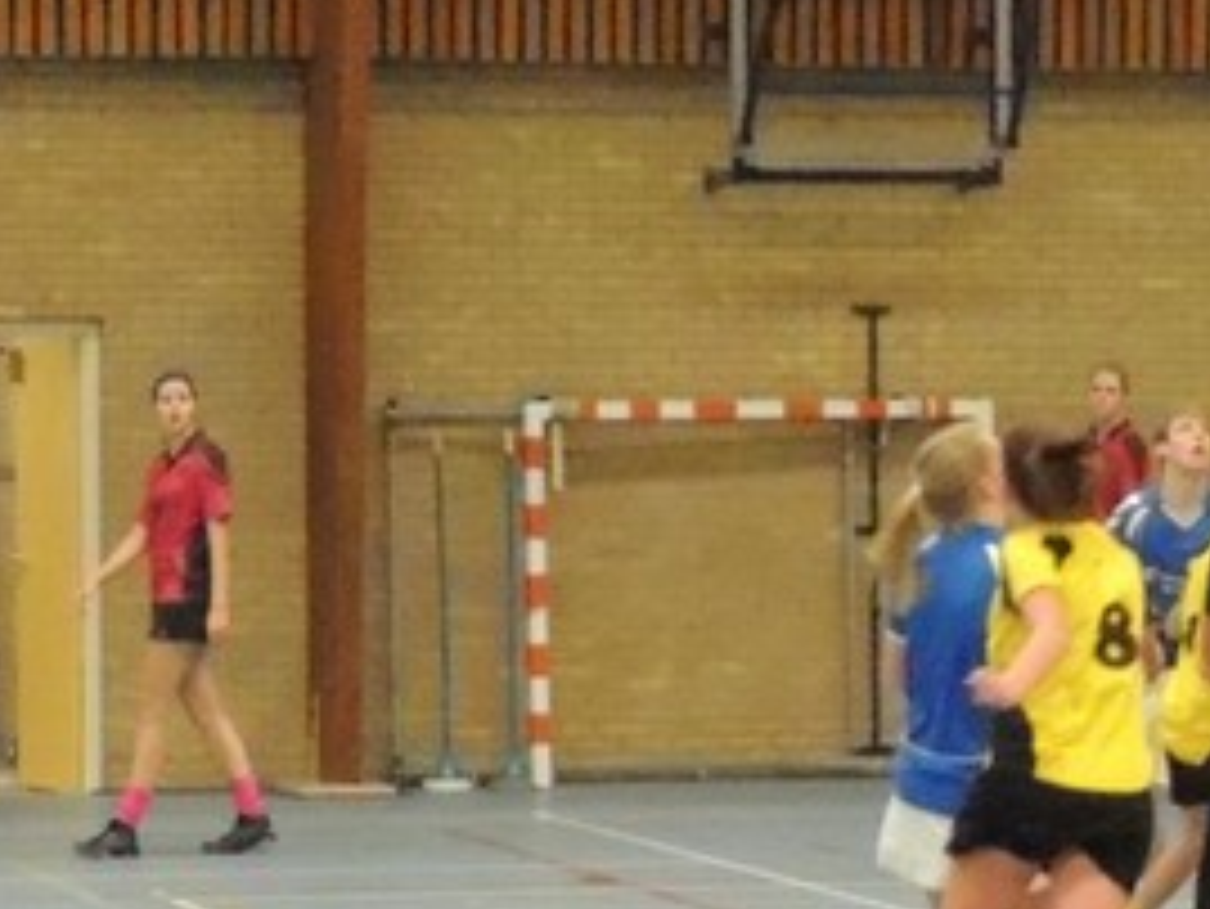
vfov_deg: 7.8
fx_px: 6644
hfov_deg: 10.3
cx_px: 1214
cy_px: 446
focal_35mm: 190
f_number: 3.6
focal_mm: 8.9
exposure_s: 1/100
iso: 3200
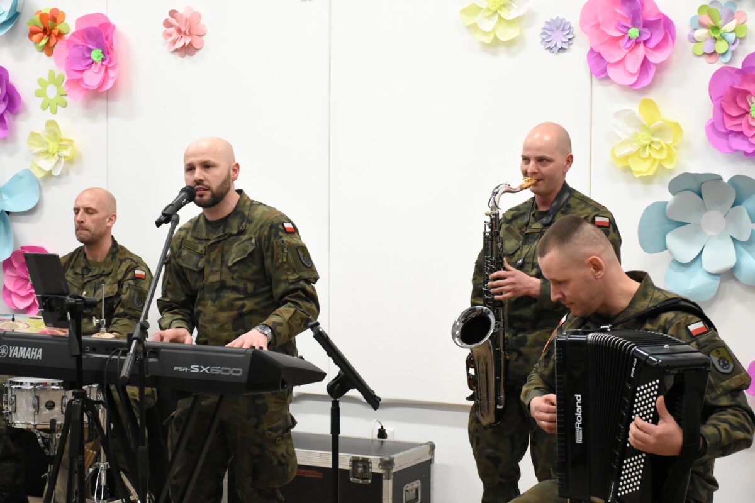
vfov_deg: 18.9
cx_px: 378
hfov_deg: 28.1
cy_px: 252
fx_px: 1510
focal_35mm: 72
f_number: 4.5
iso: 3200
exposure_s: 1/125
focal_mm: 48
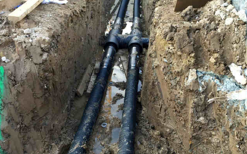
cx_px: 122
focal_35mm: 42
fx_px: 283
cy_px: 92
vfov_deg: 30.5
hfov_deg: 47.2
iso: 50
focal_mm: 4.15
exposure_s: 1/100
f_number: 2.2
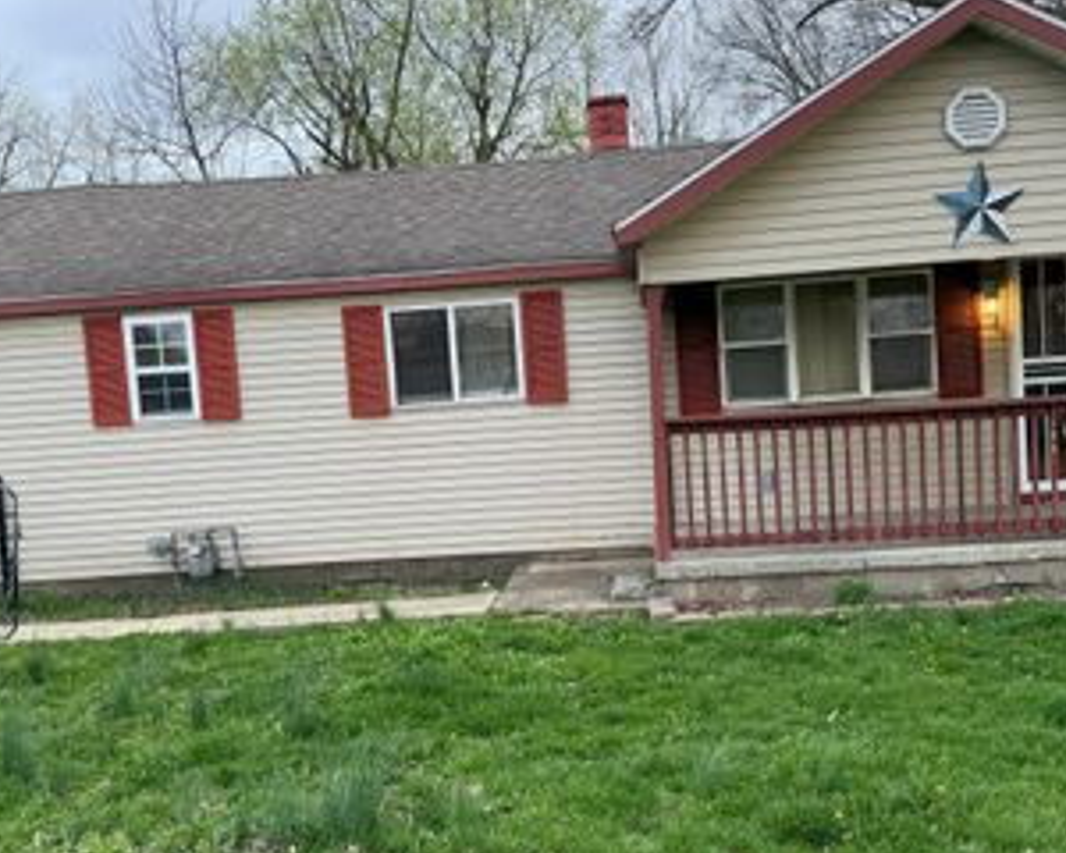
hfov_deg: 46.8
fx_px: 1230
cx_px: 547
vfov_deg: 38.2
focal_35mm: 39
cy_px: 460
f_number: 1.78
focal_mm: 6.76
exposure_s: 1/121
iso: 80
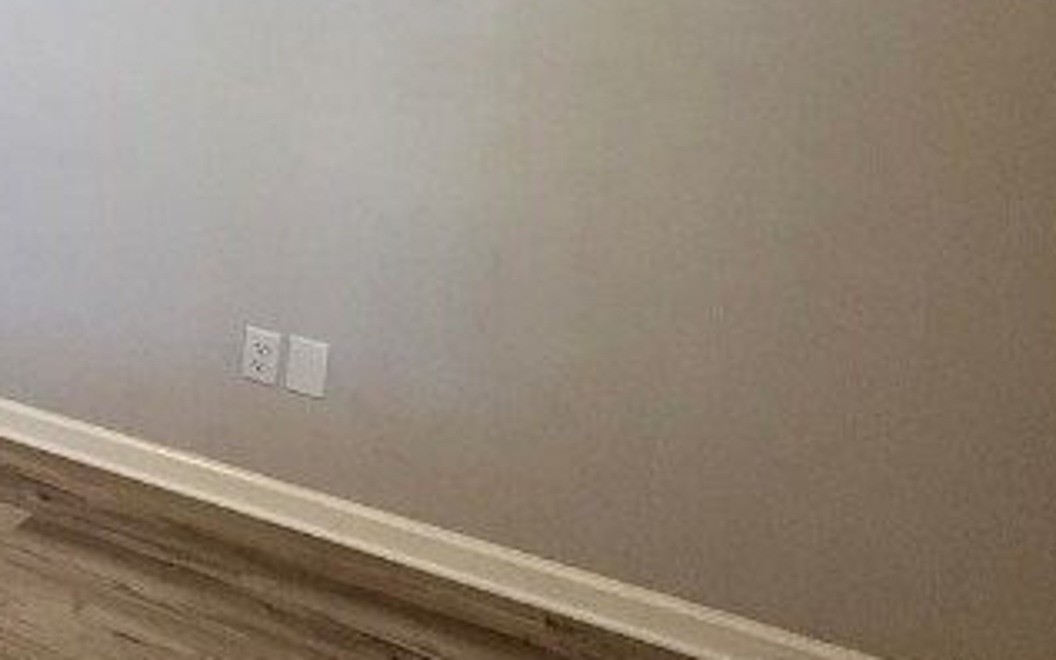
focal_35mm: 48
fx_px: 1381
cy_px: -40
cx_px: -416
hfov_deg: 30.1
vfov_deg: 25.2
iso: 200
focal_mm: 2.22
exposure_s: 1/120
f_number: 2.2
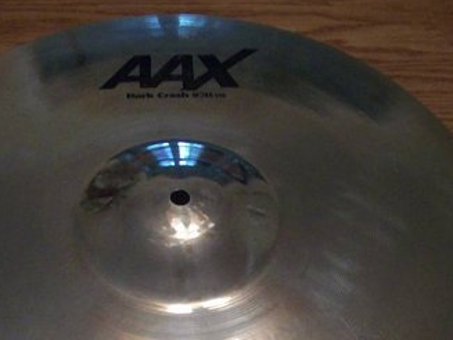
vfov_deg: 21.9
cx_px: 173
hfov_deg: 29.3
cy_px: 275
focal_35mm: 66
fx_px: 863
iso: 144
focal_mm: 6
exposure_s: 1/32
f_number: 2.7
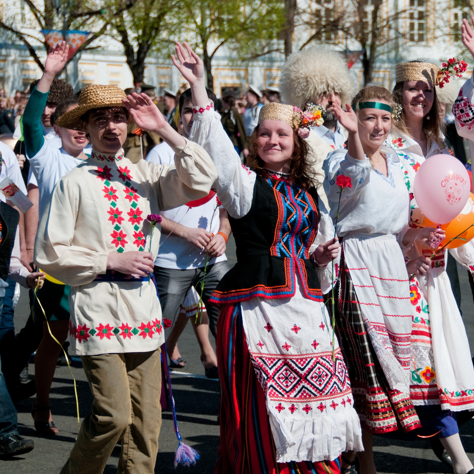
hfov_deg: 11.5
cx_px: 358
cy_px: 212
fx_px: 2355
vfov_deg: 11.5
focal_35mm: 152
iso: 320
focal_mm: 70
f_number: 5
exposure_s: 1/3200
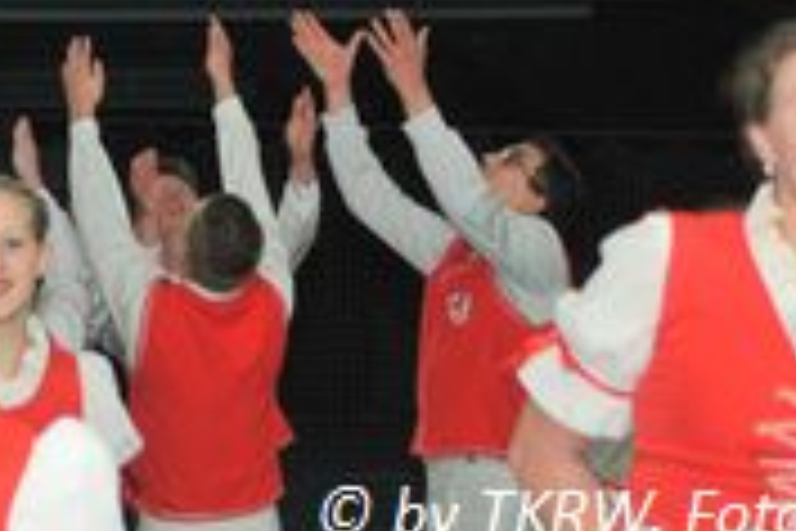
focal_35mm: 161
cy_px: -194
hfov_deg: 12.7
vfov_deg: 8.4
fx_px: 3560
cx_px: 193
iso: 400
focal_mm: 38
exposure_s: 1/100
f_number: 5.6
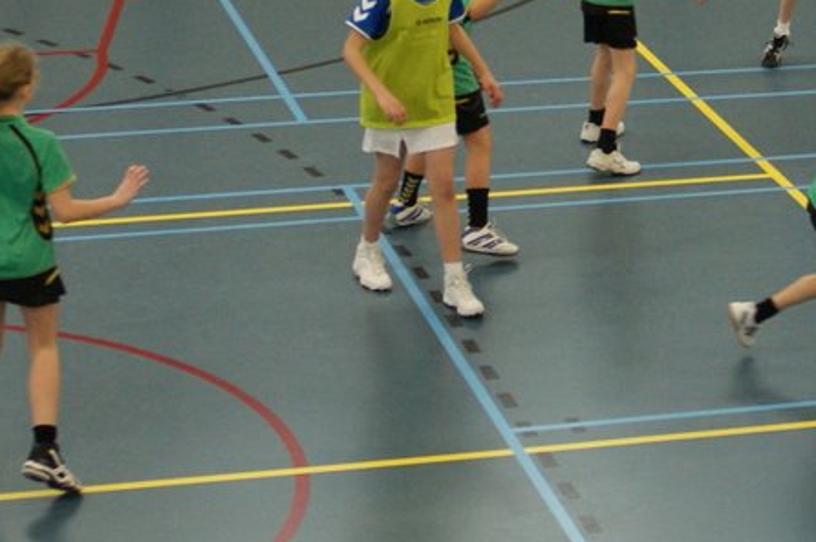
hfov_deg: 18.1
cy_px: -50
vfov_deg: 11.9
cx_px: 509
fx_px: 2558
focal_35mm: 113
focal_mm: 28
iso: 400
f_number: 2.8
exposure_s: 1/200
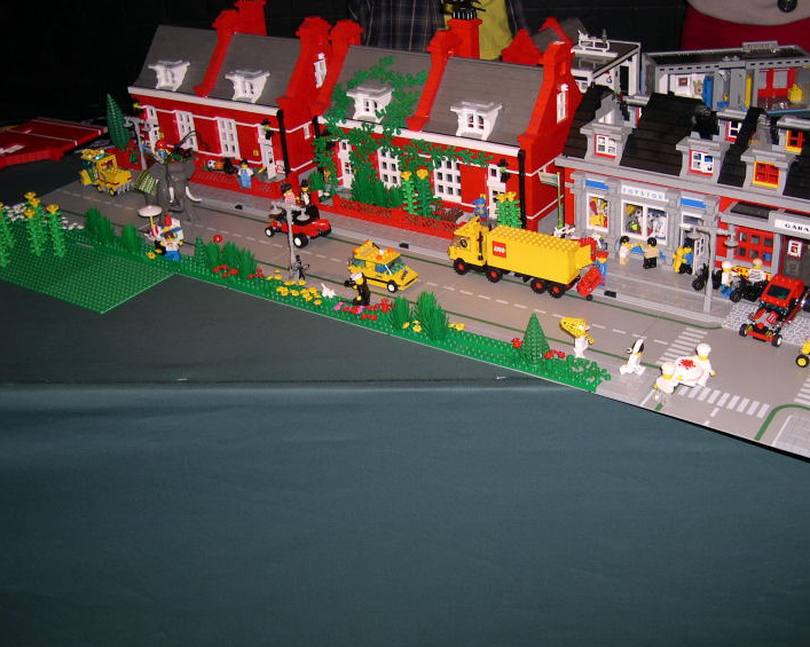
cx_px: 456
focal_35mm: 42
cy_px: 342
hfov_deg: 43.8
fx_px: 1006
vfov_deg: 35.6
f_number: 2.8
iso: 100
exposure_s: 1/60
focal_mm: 8
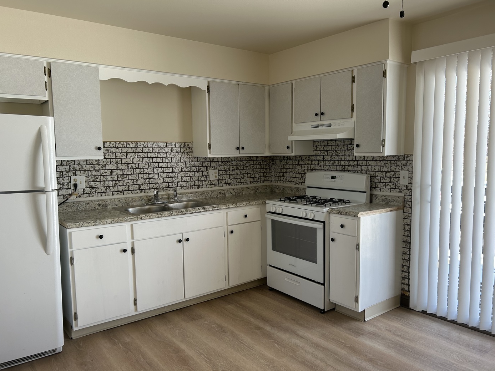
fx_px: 386
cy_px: 188
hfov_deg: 65.3
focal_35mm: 27
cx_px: 248
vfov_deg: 51.3
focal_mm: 5.7
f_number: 1.5
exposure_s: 1/180
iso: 50
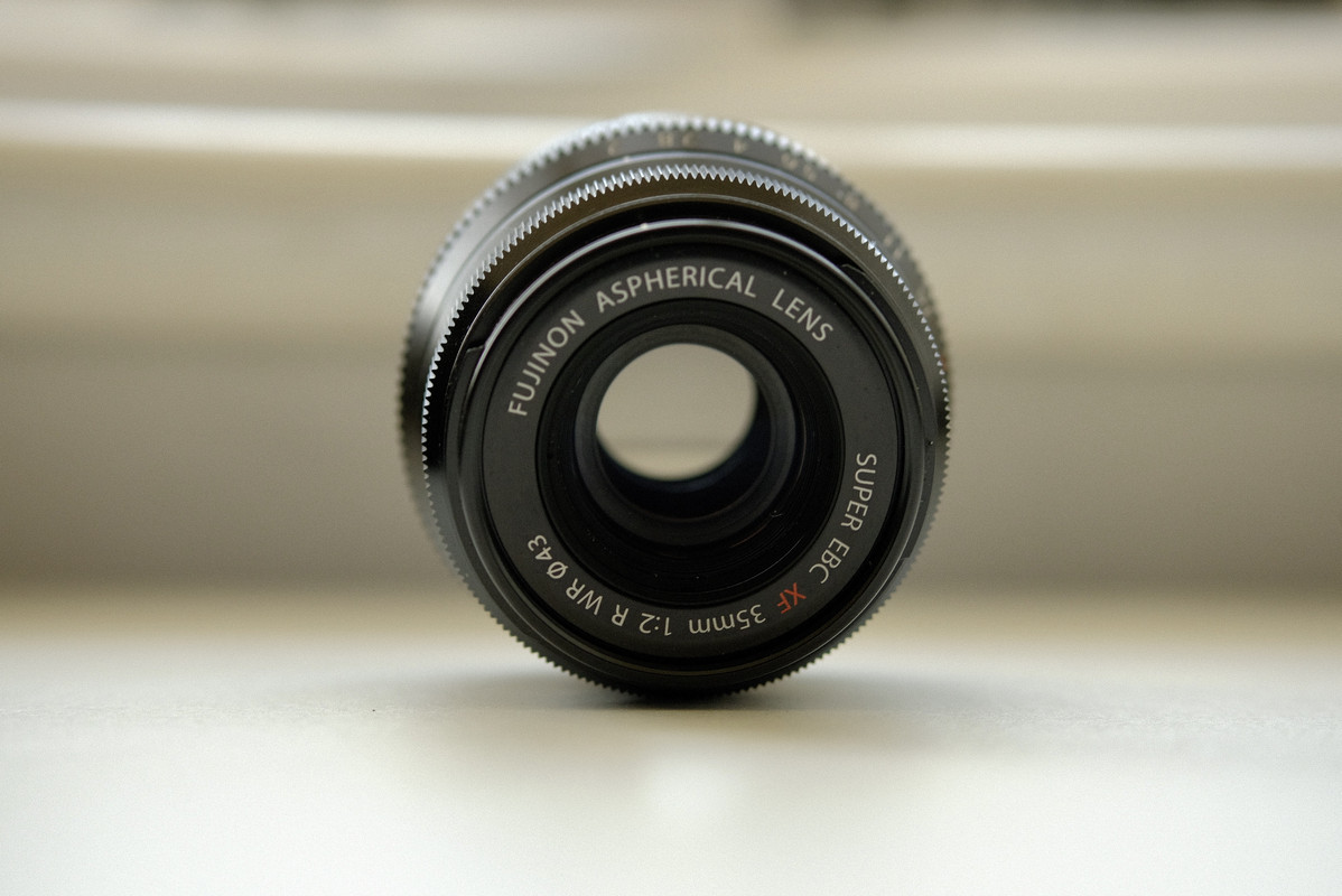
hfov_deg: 27.0
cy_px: 448
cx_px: 671
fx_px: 2797
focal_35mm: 75
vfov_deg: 18.2
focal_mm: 50
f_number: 2.8
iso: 800
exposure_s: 1/240
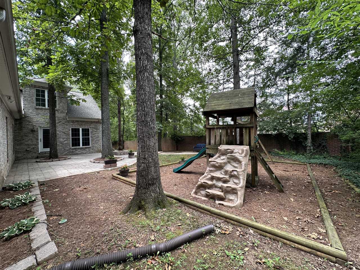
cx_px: 180
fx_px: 146
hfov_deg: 102.1
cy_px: 135
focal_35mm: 14
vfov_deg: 85.7
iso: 40
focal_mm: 2.22
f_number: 2.2
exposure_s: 1/124
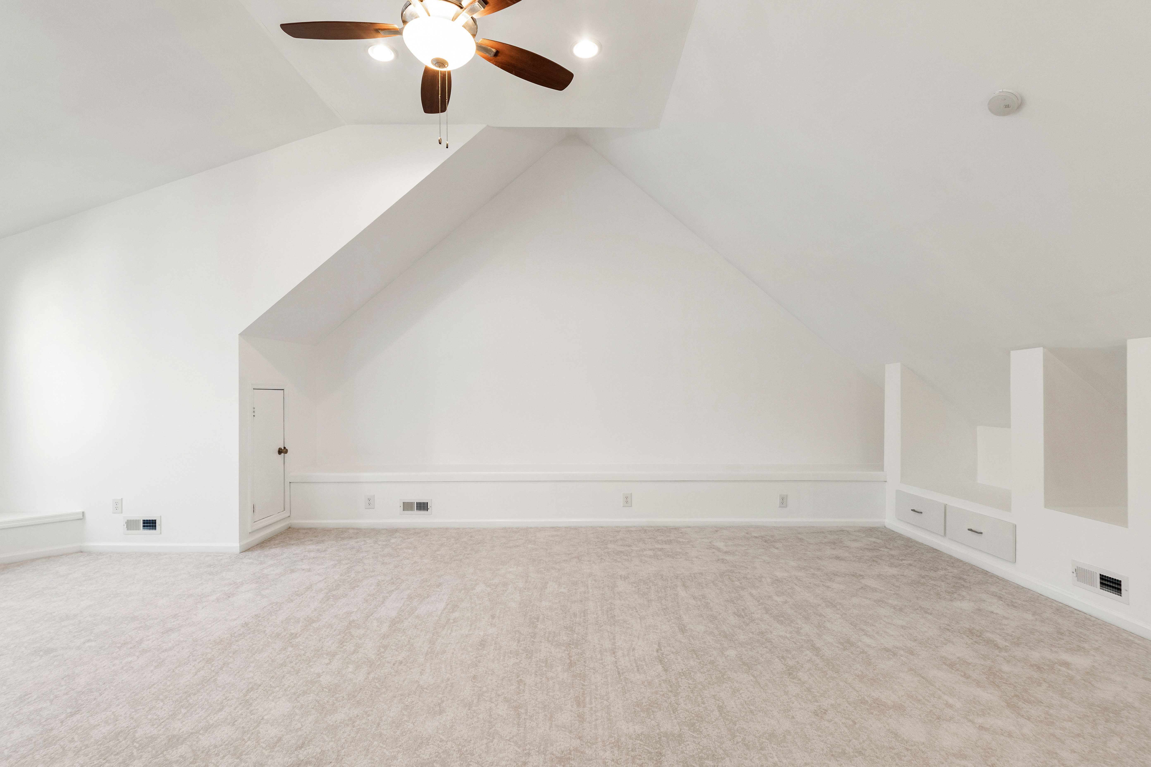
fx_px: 480
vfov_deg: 77.3
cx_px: 576
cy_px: 384
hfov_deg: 100.4
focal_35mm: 15
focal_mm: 10
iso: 100
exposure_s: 1/3
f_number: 8
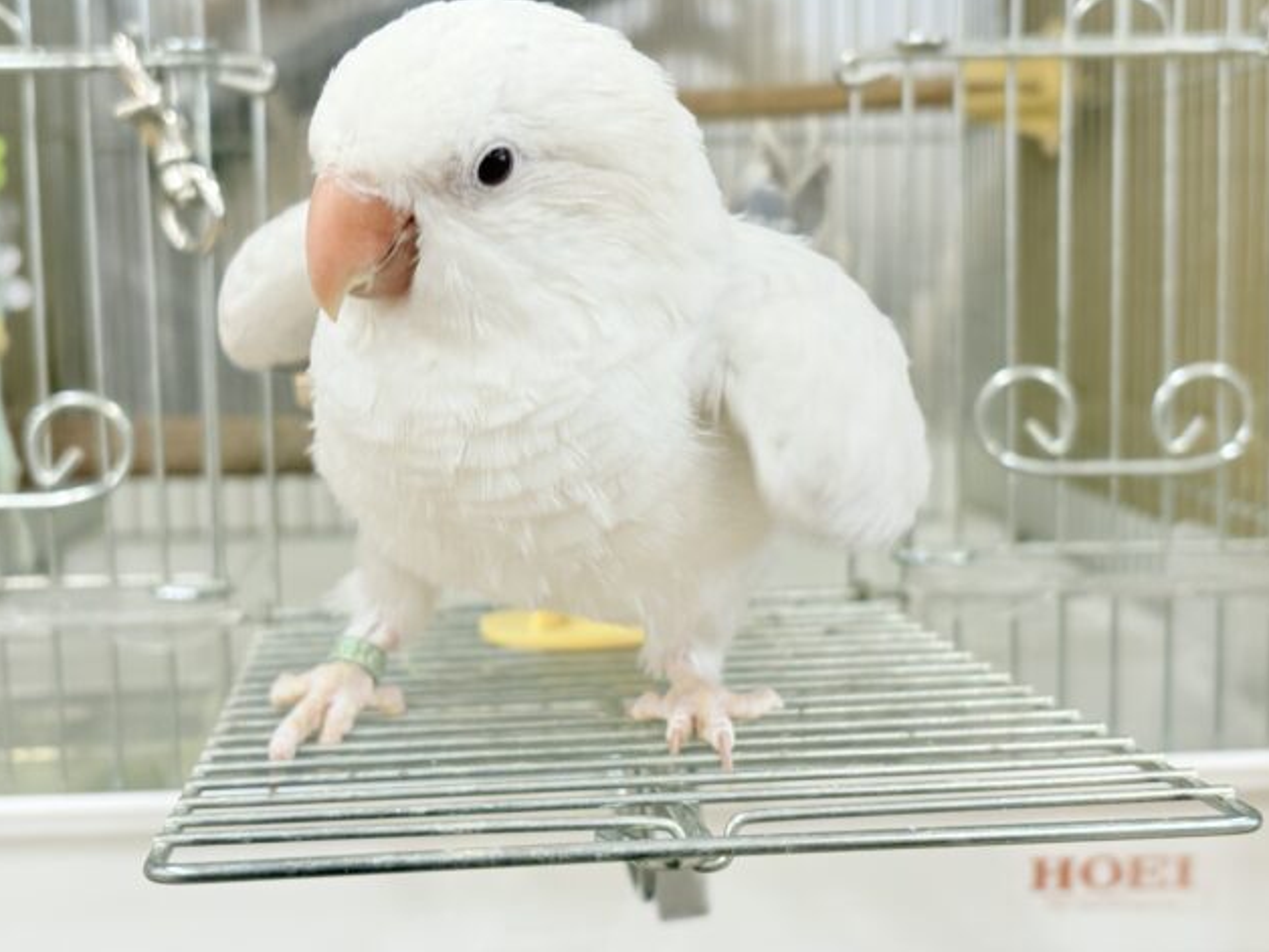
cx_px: 634
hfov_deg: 36.2
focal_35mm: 53
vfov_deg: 27.5
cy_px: 469
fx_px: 1943
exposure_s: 1/50
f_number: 1.6
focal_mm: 5.96
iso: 64
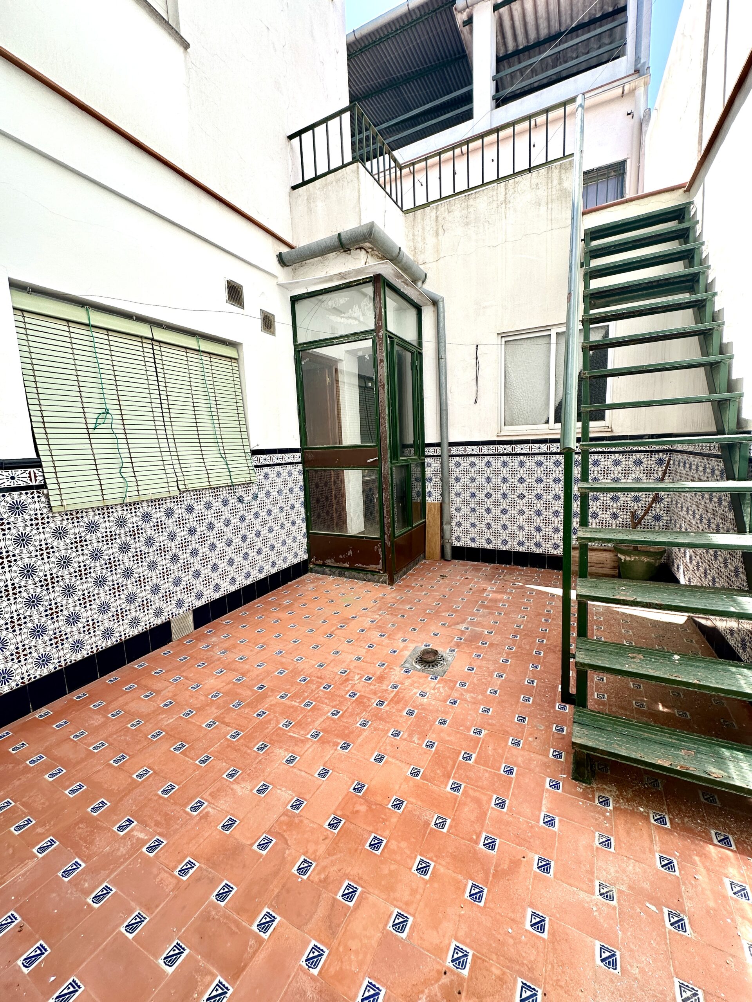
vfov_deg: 102.1
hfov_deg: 85.7
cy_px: 501
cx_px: 376
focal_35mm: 14
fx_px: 406
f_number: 2.2
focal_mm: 2.22
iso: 40
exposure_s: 1/403
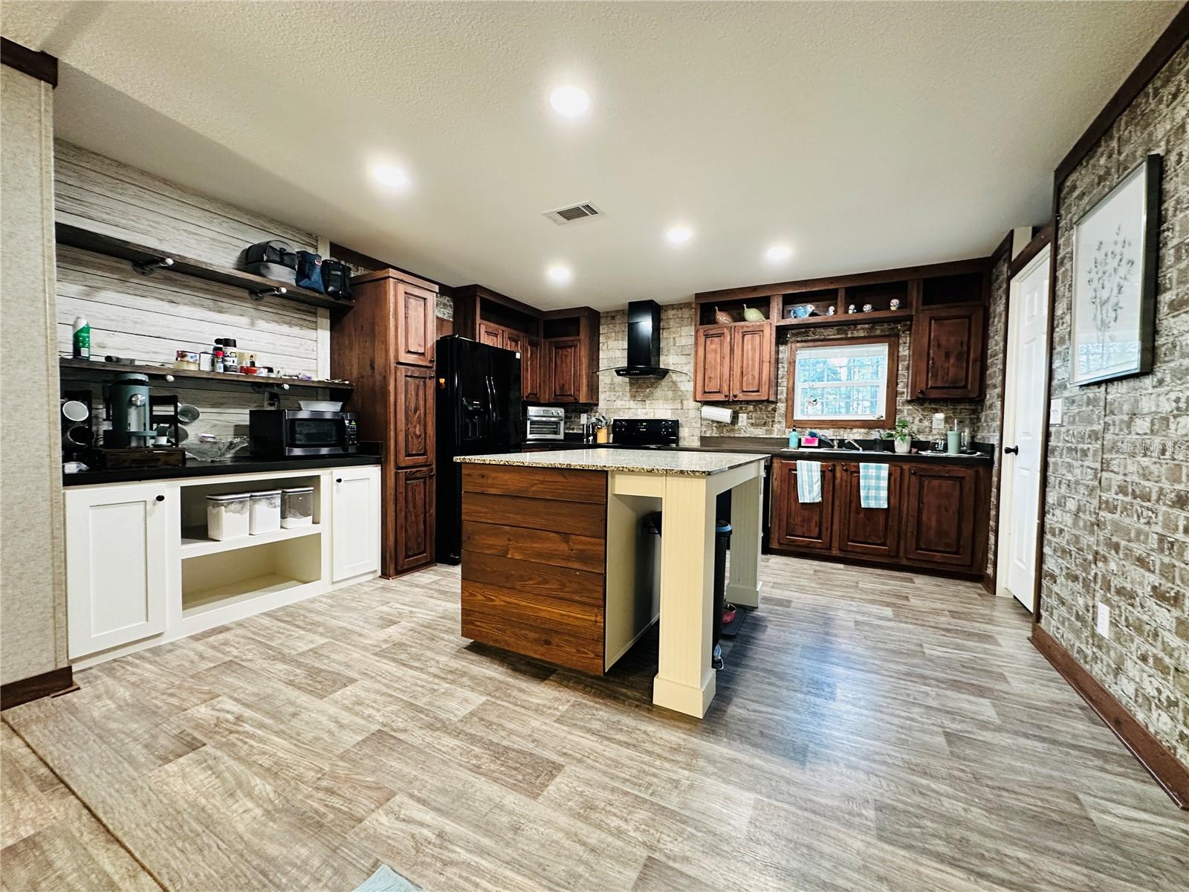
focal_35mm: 14
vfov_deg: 85.7
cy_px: 446
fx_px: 481
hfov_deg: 102.1
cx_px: 594
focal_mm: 2.22
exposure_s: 1/60
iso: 640
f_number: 2.2
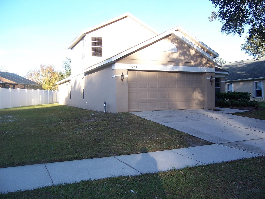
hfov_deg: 55.4
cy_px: 100
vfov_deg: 42.9
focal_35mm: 33
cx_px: 132
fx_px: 253
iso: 80
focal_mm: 5.5
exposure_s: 1/180
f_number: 3.4
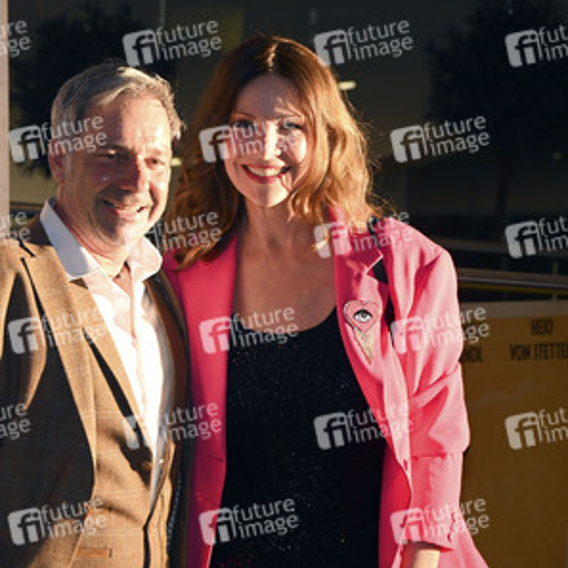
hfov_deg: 15.7
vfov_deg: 15.7
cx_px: 198
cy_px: 283
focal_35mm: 111
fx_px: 2061
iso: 2500
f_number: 6.3
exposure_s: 1/200
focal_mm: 86
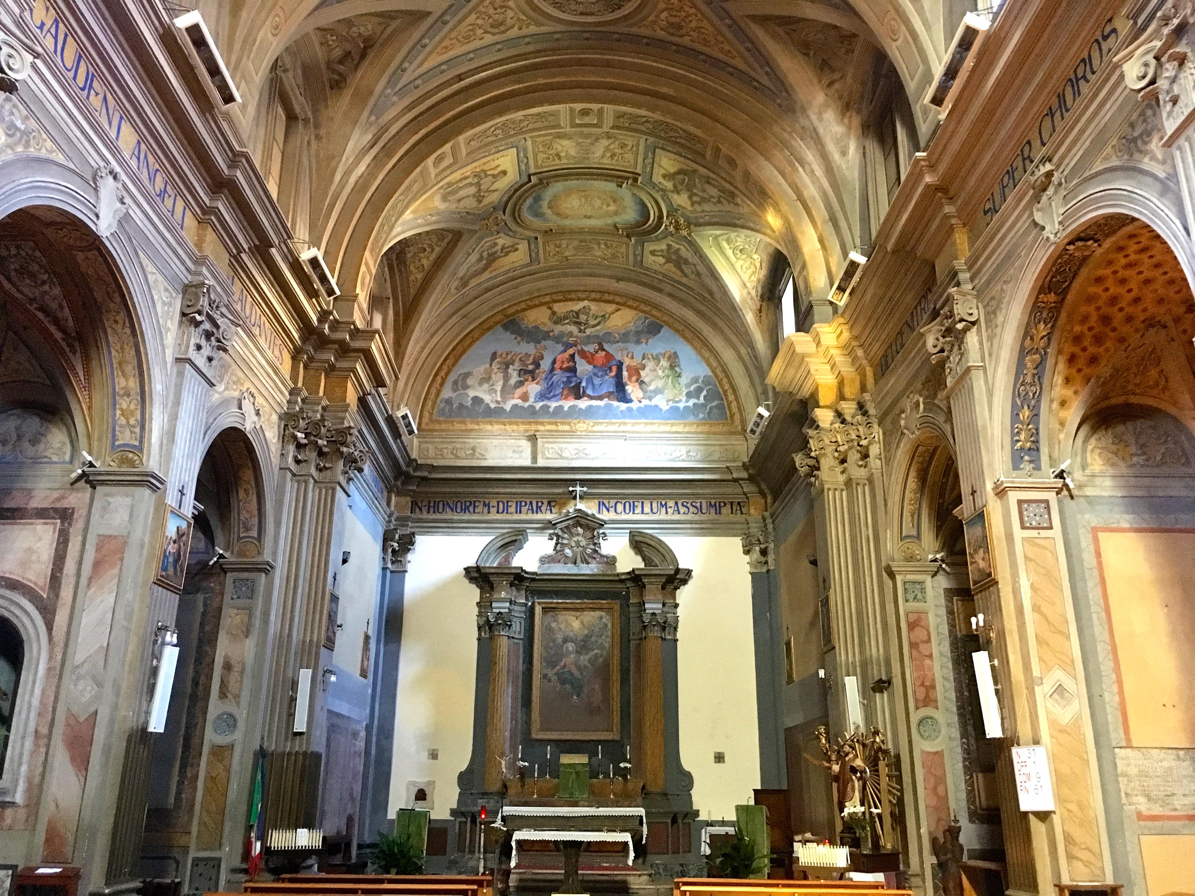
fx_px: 1001
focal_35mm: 29
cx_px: 598
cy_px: 448
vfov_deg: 48.2
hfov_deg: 61.7
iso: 400
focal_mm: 4.15
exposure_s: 1/17
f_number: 2.2
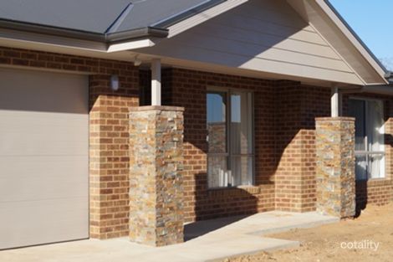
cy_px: 131
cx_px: 196
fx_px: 573
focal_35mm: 52
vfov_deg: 25.7
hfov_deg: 37.9
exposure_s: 1/200
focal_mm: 35
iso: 100
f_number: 9
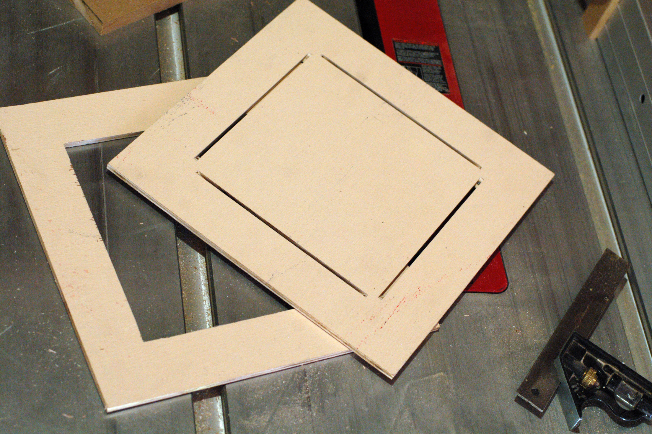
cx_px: 326
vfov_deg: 18.1
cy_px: 217
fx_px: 1357
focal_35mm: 75
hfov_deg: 27.0
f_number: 5
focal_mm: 50
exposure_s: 1/100
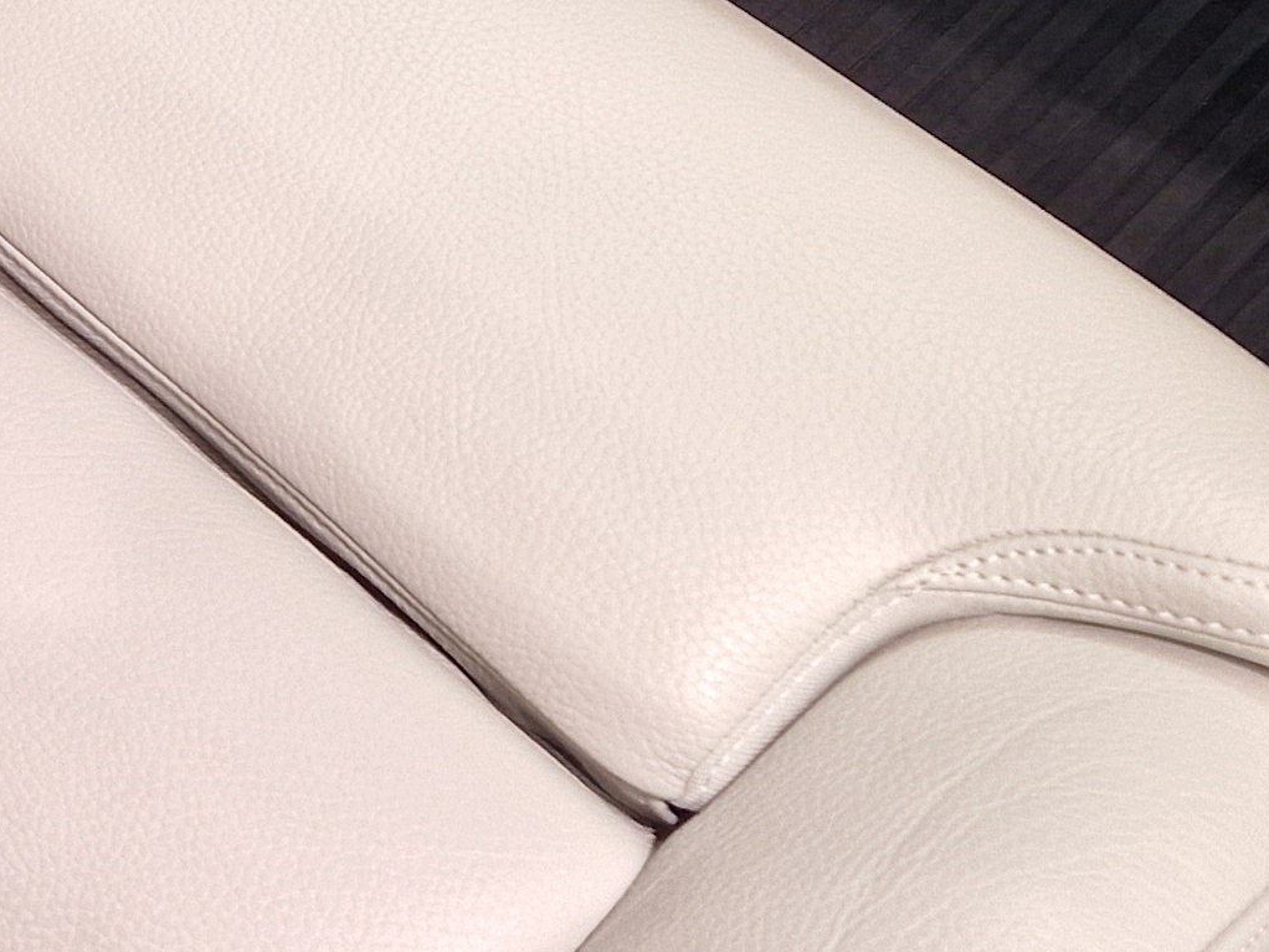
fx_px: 3300
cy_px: -660
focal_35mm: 90
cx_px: -166
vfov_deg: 14.7
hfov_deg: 20.6
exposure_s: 1/100
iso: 125
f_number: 1.8
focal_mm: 5.4
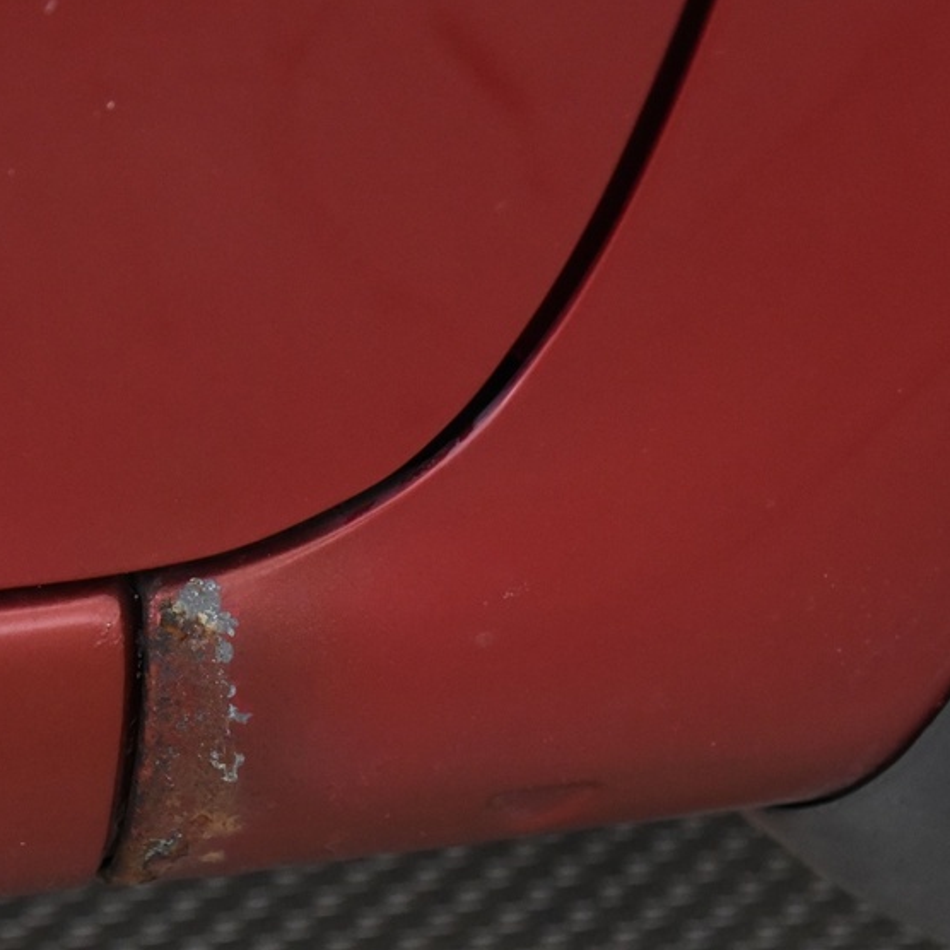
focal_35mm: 203
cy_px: 670
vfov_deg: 8.6
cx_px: 186
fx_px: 6303
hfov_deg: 8.6
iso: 4000
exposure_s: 1/80
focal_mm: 82
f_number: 4
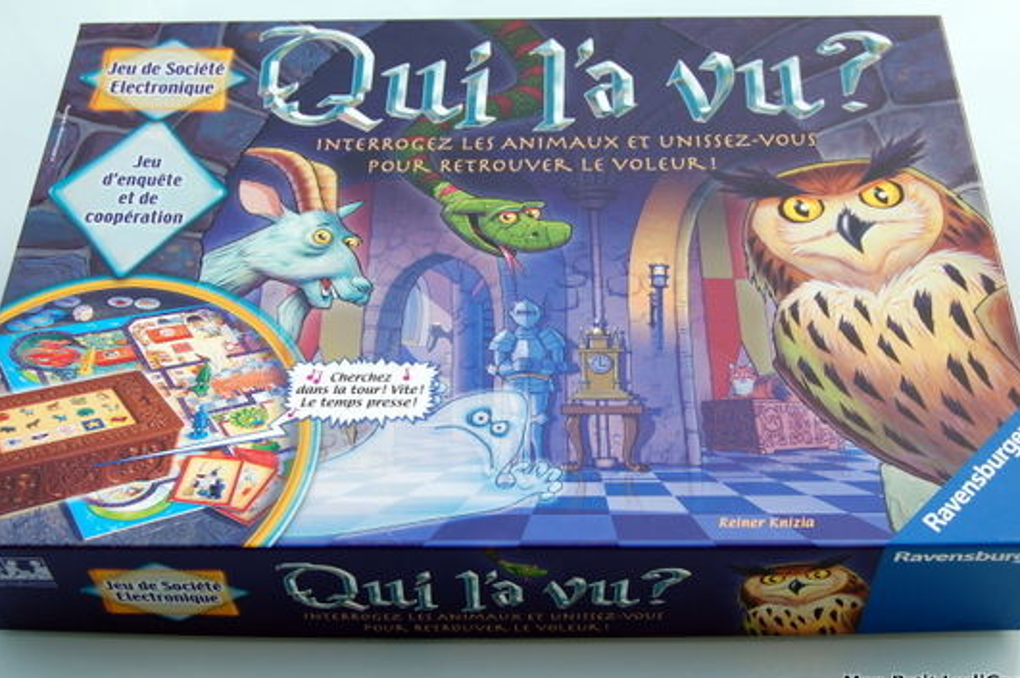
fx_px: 1488
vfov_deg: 25.7
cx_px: 509
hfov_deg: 37.8
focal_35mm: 53
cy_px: 337
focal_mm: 31
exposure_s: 1/250
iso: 200
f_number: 8
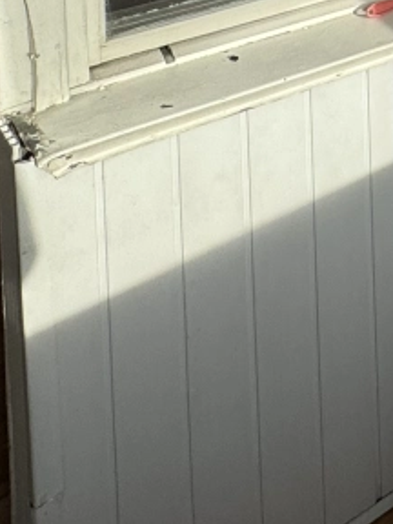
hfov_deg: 19.1
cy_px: -323
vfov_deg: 23.3
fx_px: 923
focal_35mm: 61
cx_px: 680
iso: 40
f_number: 2.2
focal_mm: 2.22
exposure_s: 1/1600
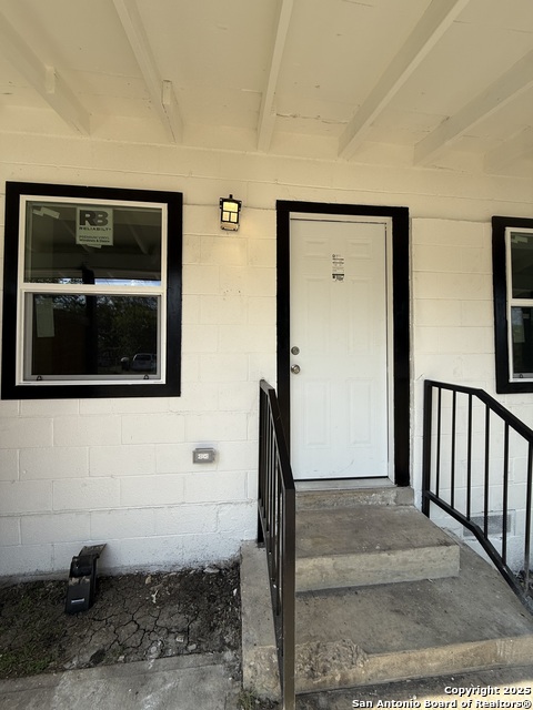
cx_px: 266
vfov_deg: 102.1
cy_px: 355
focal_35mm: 14
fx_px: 287
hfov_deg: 85.7
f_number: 2.2
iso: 50
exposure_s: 1/751
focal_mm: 2.22
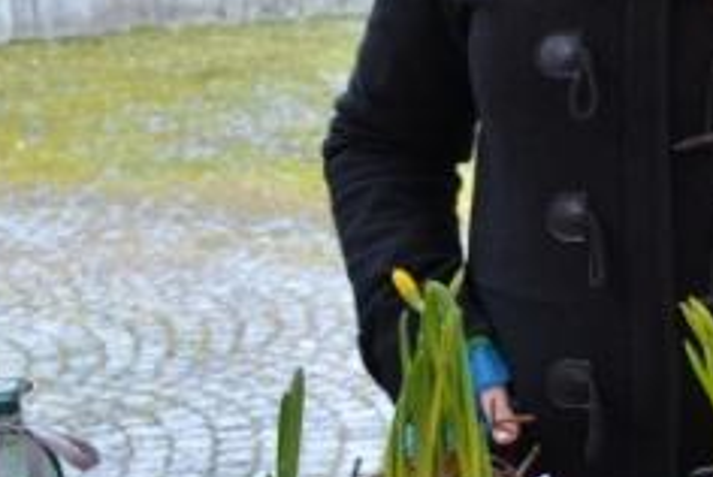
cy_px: 149
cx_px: 782
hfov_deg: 16.9
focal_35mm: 117
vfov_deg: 11.7
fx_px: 2320
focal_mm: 18
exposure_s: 1/60
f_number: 4
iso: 400
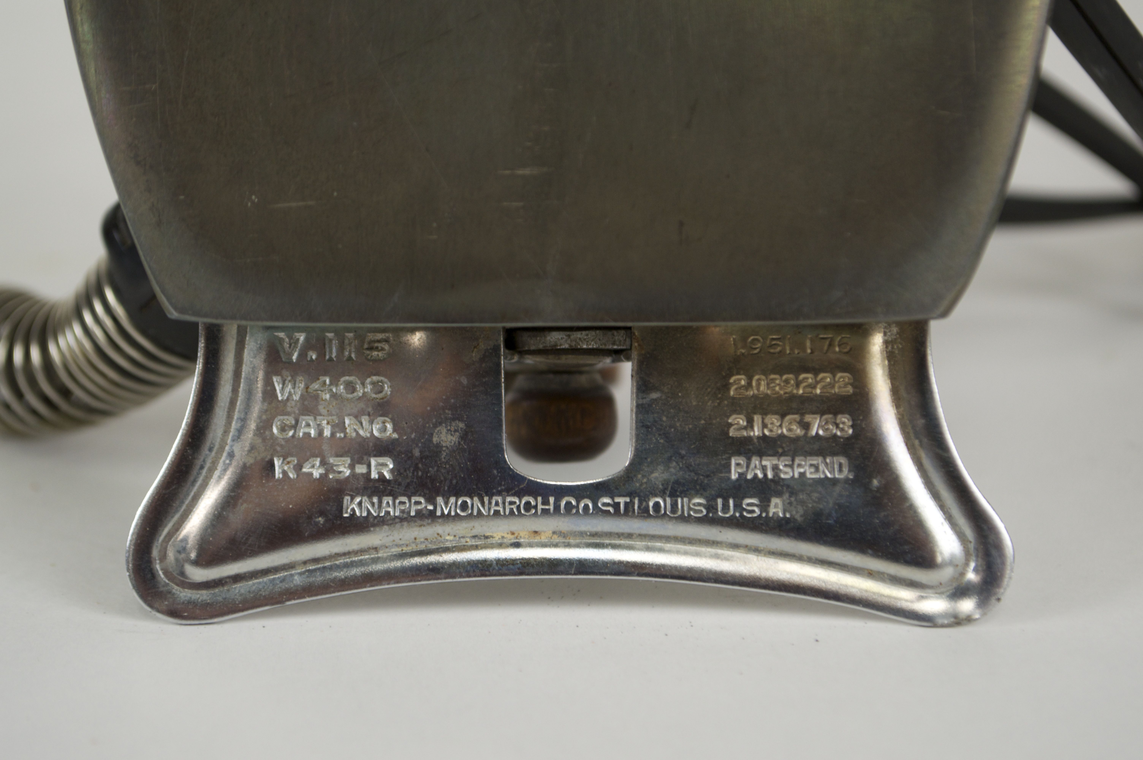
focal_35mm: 82
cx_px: 572
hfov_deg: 24.6
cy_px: 380
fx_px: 2617
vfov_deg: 16.5
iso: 400
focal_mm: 55
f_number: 5.6
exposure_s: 1/30
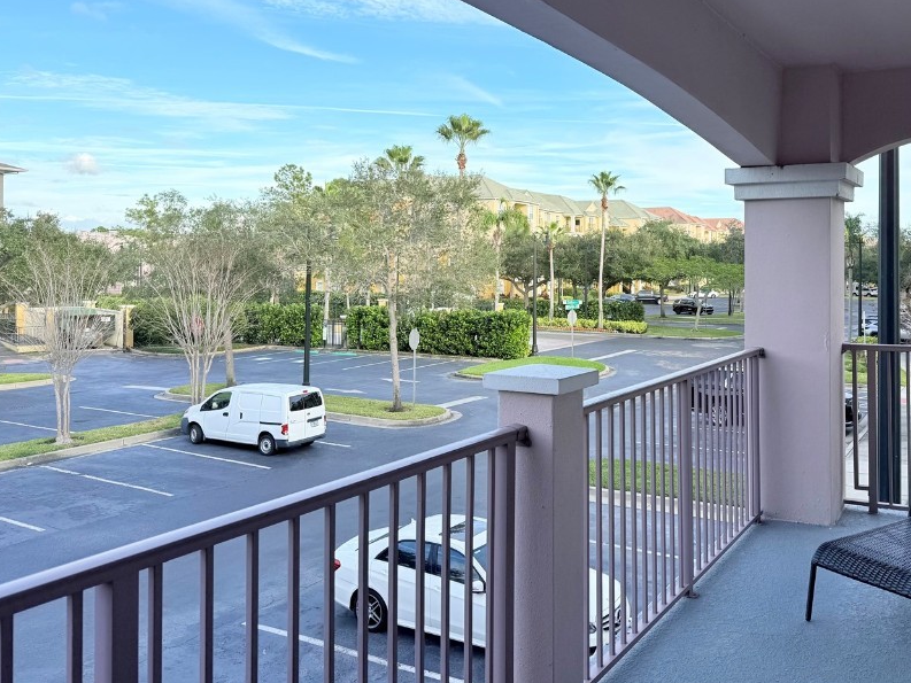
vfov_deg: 45.0
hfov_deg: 57.7
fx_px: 816
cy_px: 253
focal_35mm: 31
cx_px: 562
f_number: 1.78
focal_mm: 6.76
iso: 80
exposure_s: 1/2000
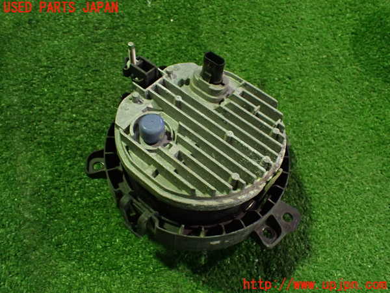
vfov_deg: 46.8
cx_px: 195
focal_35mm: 30
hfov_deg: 60.0
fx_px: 338
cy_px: 146
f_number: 2.3
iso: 800
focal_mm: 5.4
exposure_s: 1/50
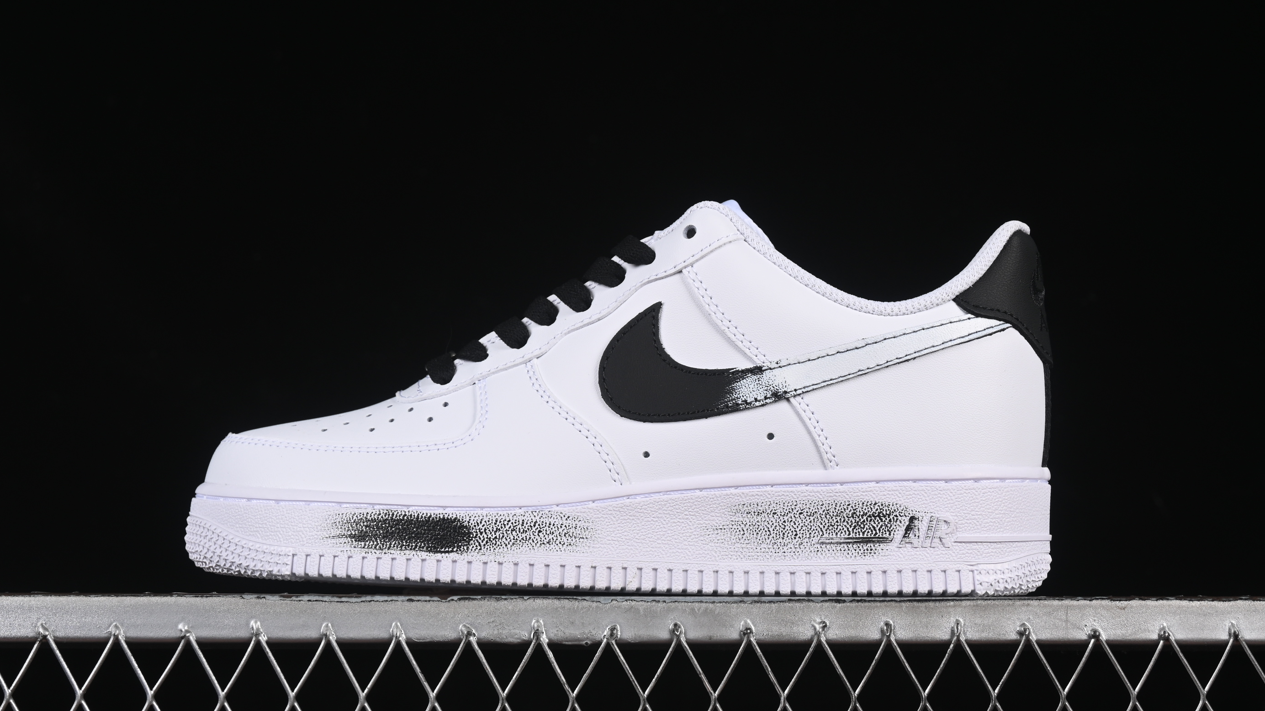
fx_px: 2650
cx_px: 632
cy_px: 330
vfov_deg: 15.3
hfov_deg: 26.9
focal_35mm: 79
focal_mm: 50
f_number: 8
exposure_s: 1/100
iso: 160
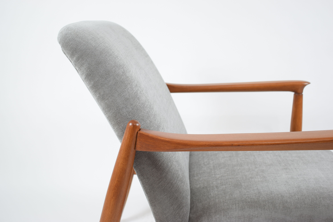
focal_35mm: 42
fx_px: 389
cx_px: 166
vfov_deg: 31.9
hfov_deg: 46.4
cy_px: 111
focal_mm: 28
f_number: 4.2
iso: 100
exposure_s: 1/13
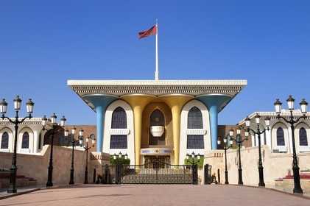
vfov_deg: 28.0
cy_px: 103
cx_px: 155
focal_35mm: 48
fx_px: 413
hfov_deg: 41.1
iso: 200
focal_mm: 48
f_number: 14
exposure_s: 1/250
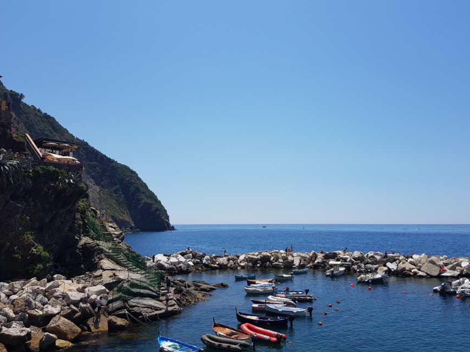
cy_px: 180
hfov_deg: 61.6
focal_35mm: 29
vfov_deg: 48.2
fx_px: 394
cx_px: 255
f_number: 1.7
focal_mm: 4.2
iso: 40
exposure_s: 1/3728
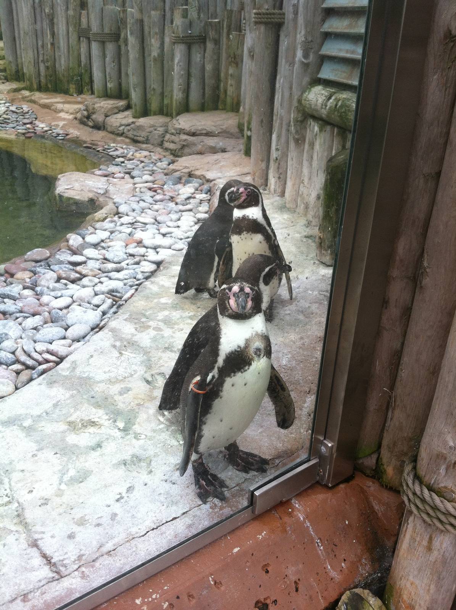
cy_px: 305
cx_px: 228
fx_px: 616
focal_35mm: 35
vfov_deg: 52.7
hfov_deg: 40.6
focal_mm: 3.85
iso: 80
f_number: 2.8
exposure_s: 1/326
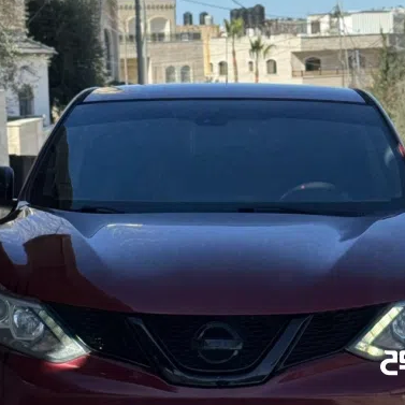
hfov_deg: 24.0
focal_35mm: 72
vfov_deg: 23.9
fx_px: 953
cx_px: 219
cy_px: 161
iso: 64
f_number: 1.78
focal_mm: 6.76
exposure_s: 1/3610
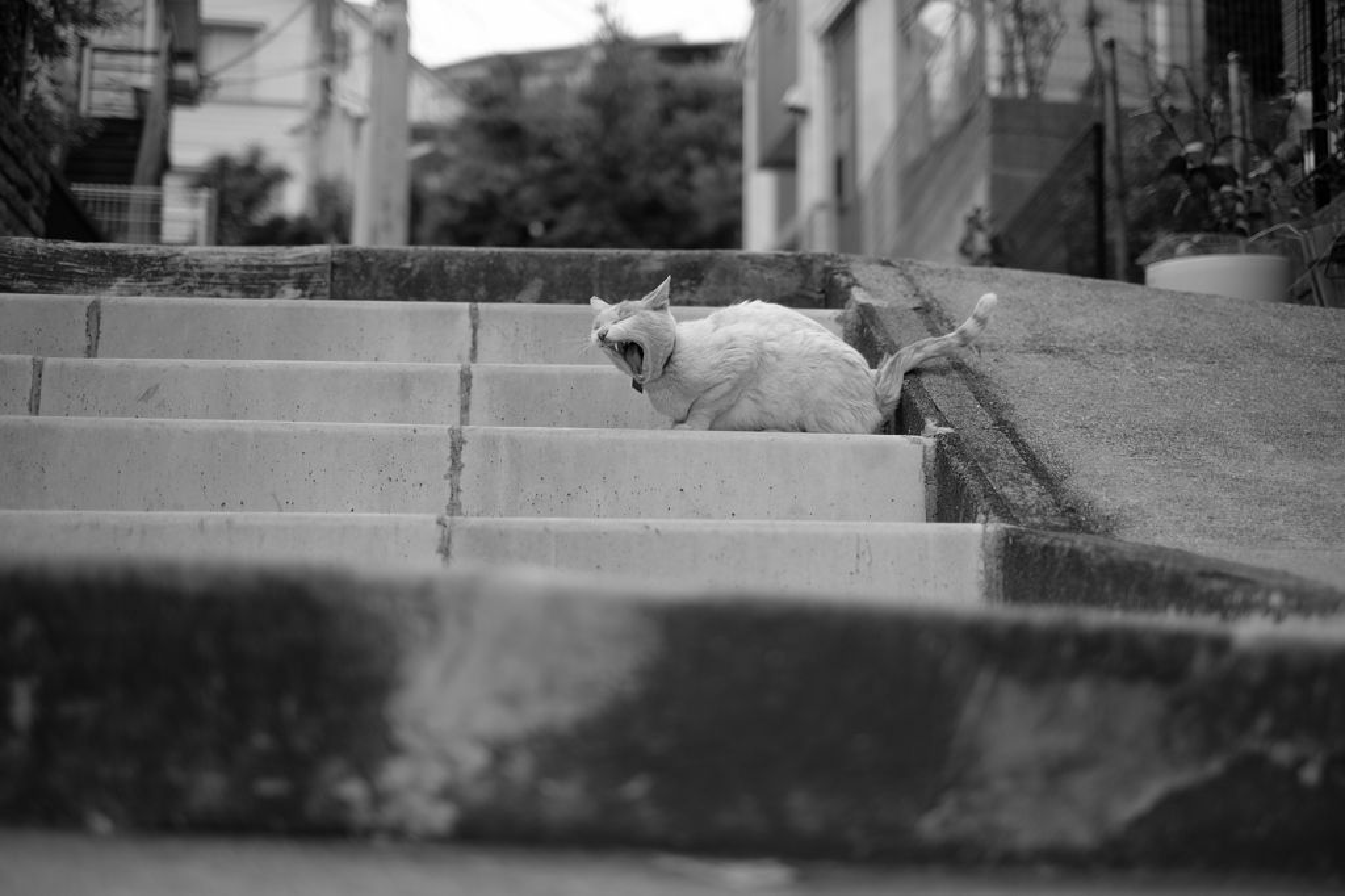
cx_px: 672
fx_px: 1979
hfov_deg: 37.5
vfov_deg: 25.5
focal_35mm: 53
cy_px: 448
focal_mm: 35
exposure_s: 1/4000
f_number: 1.4
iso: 200
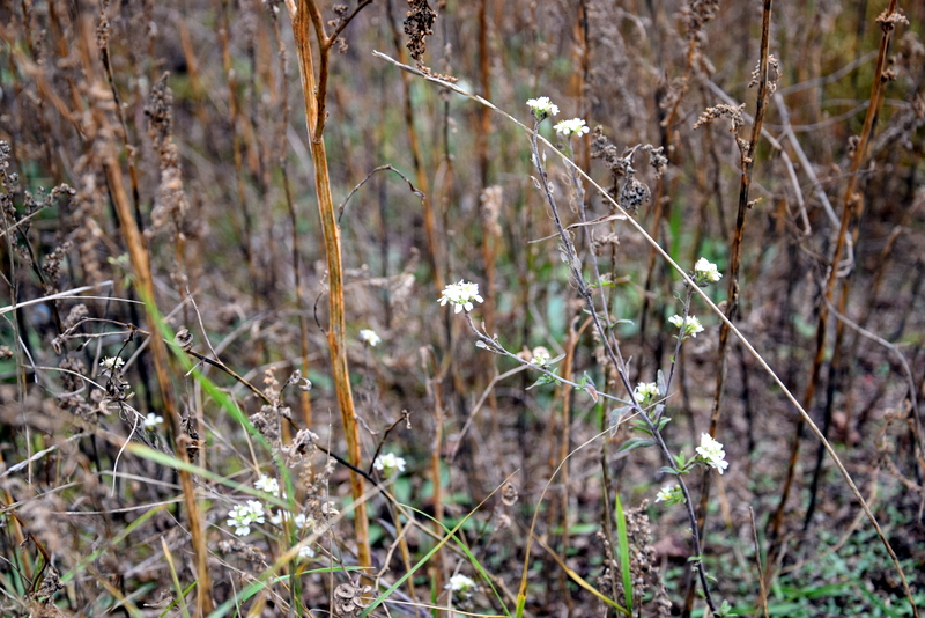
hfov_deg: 31.9
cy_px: 309
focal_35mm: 63
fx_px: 1619
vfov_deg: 21.6
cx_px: 462
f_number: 5.6
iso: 400
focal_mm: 42
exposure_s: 1/125
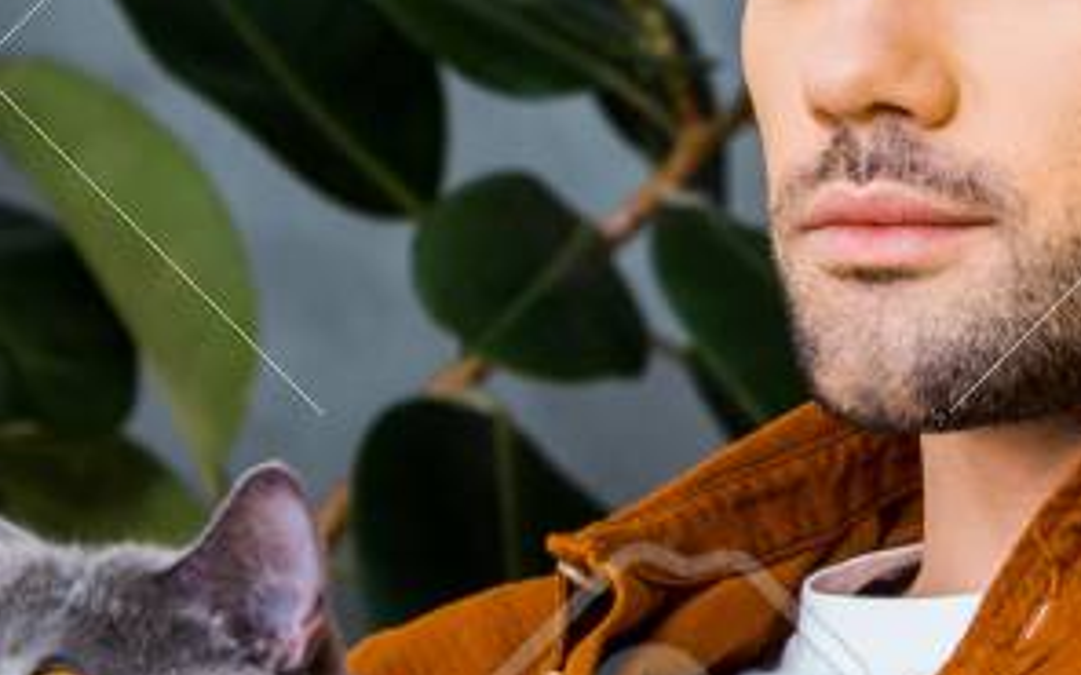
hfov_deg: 9.7
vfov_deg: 6.1
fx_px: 6334
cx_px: -26
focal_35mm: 215
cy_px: 586
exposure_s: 1/200
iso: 200
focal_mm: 48
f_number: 3.5
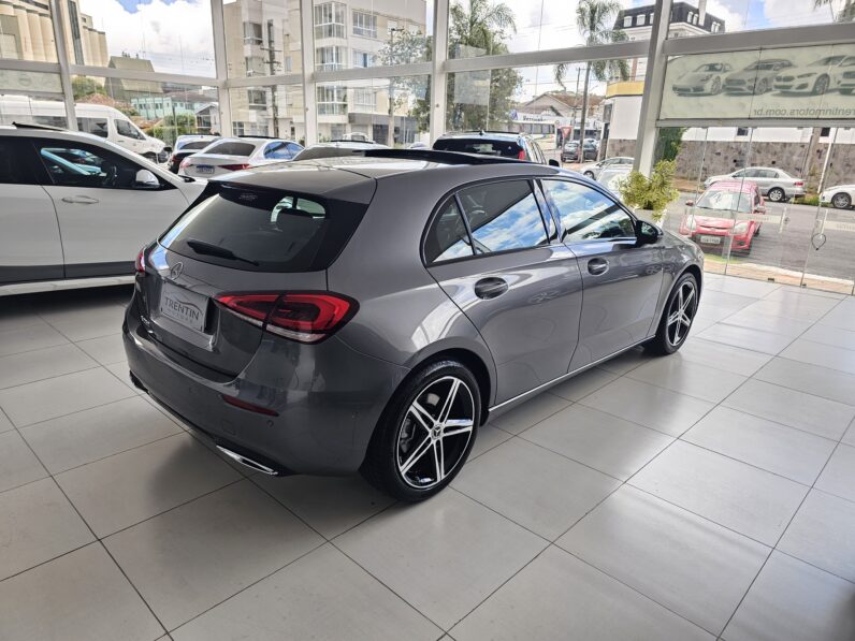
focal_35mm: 23
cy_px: 320
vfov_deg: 58.9
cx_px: 428
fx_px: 568
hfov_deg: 73.9
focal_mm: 6.3
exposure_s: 1/180
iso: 40
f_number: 1.7
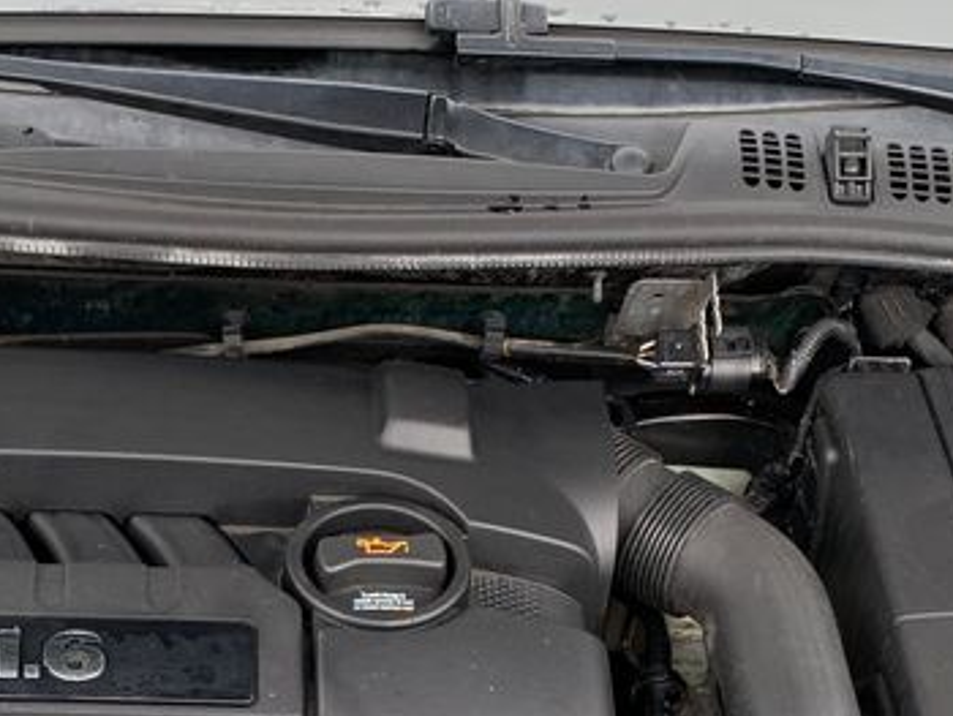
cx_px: 294
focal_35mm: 76
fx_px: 2094
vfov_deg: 18.5
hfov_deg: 25.5
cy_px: 825
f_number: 1.8
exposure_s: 1/243
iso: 25
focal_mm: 4.25
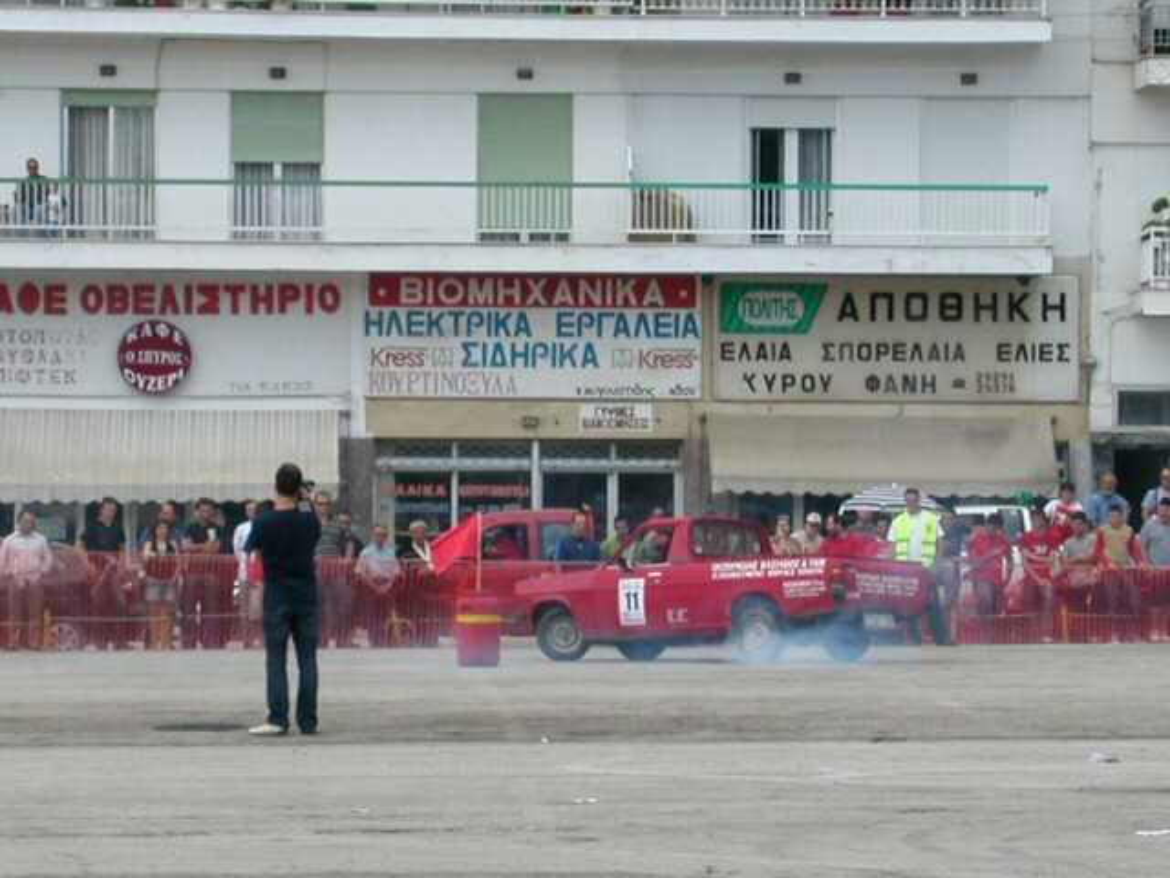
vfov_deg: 13.3
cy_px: 439
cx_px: 585
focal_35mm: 111
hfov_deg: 17.7
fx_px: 3752
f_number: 4.8
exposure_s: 1/482
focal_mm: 16.8
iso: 100
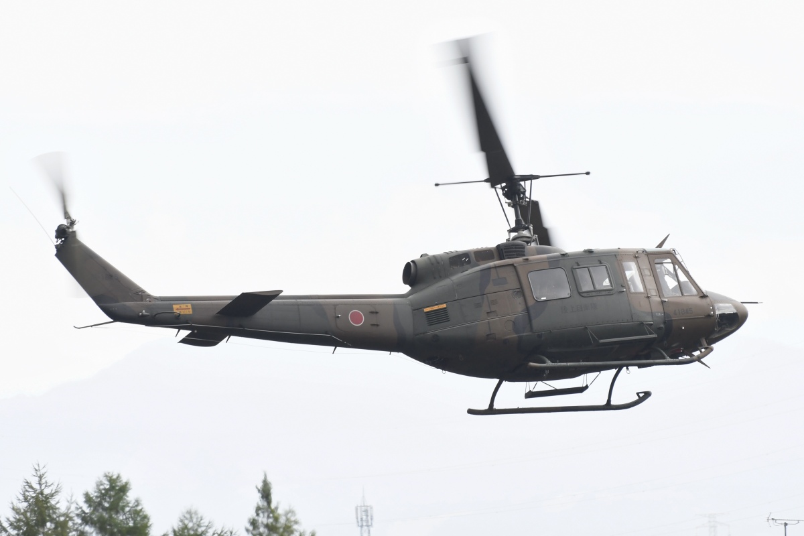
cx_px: 402
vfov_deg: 3.8
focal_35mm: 360
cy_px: 268
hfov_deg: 5.7
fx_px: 8039
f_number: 7.1
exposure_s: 1/320
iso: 400
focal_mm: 240
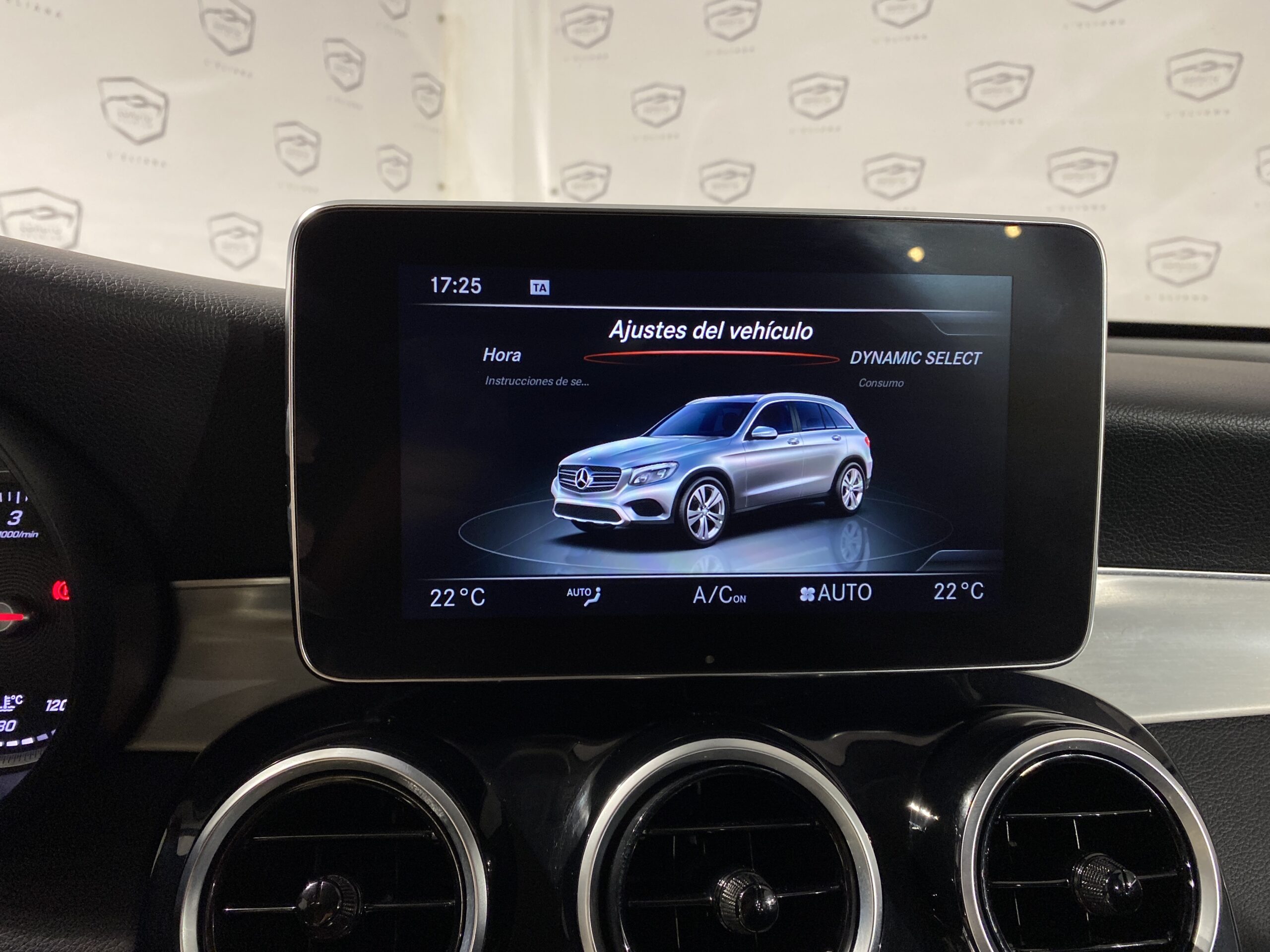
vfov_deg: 53.1
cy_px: 476
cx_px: 635
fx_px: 954
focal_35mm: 26
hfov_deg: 67.3
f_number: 1.8
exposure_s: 1/105
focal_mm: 4.25
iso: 80
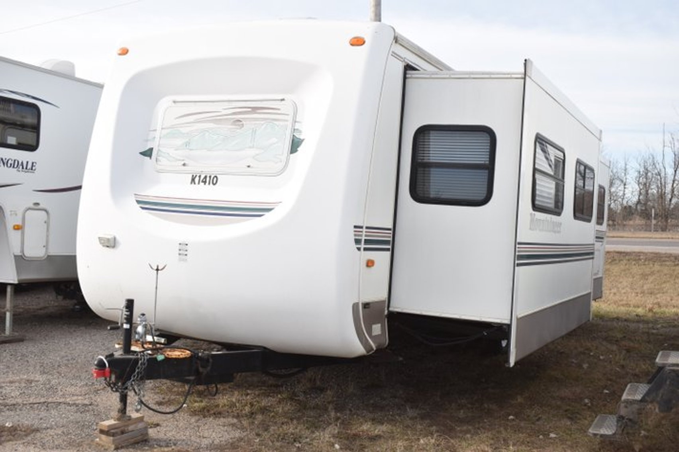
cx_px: 340
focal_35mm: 42
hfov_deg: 46.4
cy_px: 226
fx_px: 792
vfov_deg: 31.9
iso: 100
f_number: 6.3
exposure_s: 1/200
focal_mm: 28
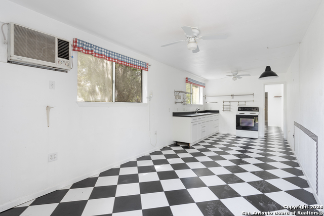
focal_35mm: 18
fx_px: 162
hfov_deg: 90.0
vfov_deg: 67.4
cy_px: 108
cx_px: 162
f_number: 8
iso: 400
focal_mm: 18
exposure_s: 1/13
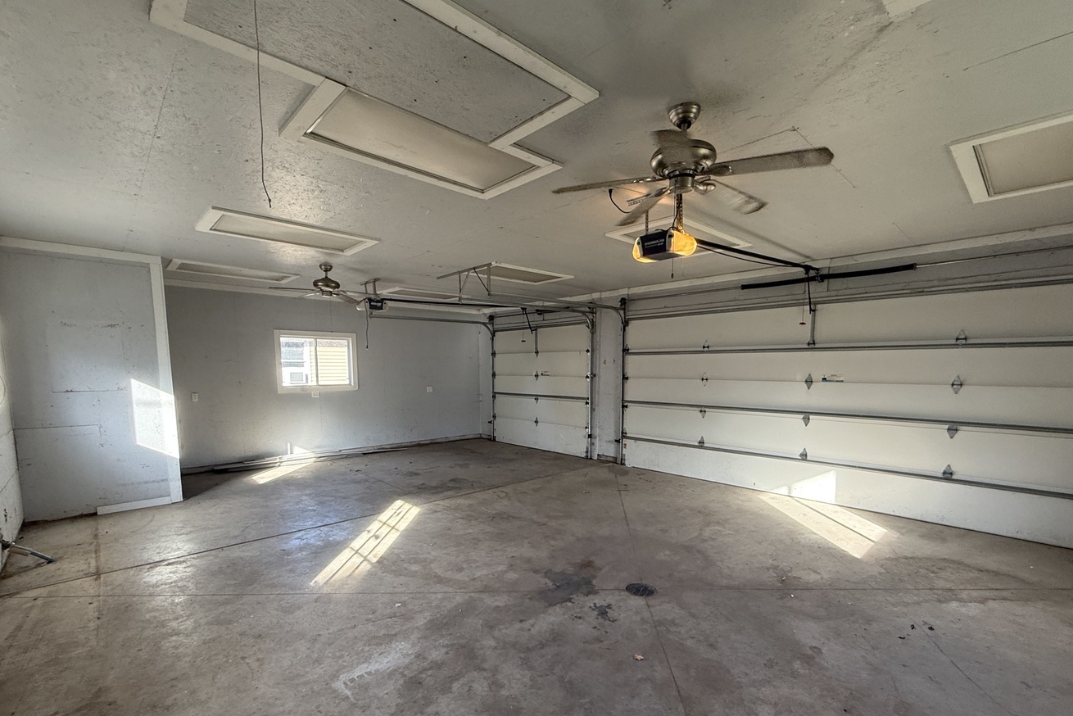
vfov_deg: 73.2
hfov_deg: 96.7
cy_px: 419
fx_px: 477
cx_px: 536
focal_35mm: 16
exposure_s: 1/120
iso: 200
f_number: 2.2
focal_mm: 2.22
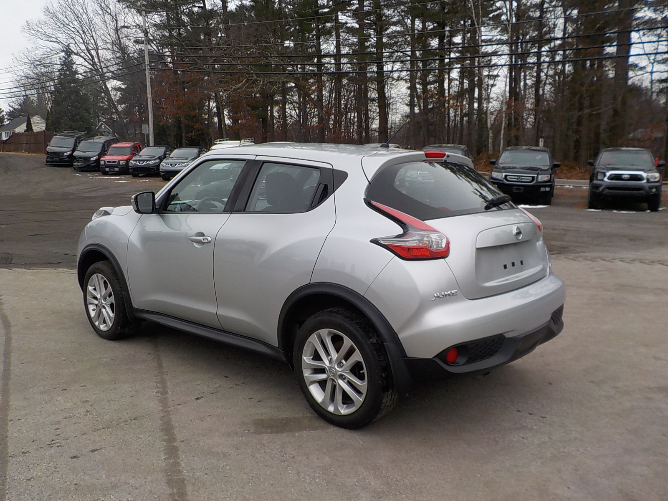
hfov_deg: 60.0
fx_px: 579
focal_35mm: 30
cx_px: 334
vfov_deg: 46.8
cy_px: 250
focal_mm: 4.1
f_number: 3.3
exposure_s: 1/200
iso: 125
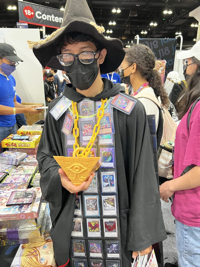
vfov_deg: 67.3
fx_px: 200
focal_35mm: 26
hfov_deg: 53.1
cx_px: 100
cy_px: 134
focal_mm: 5.7
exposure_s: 1/60
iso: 320
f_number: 1.5
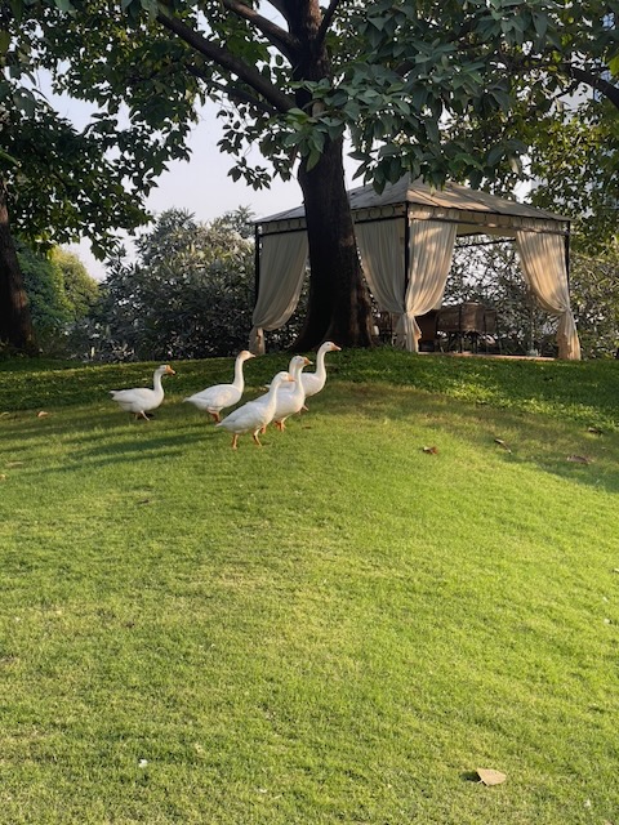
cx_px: 310
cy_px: 412
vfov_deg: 30.3
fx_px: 1526
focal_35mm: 64
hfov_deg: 22.9
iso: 20
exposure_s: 1/160
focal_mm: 7.5
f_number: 2.2
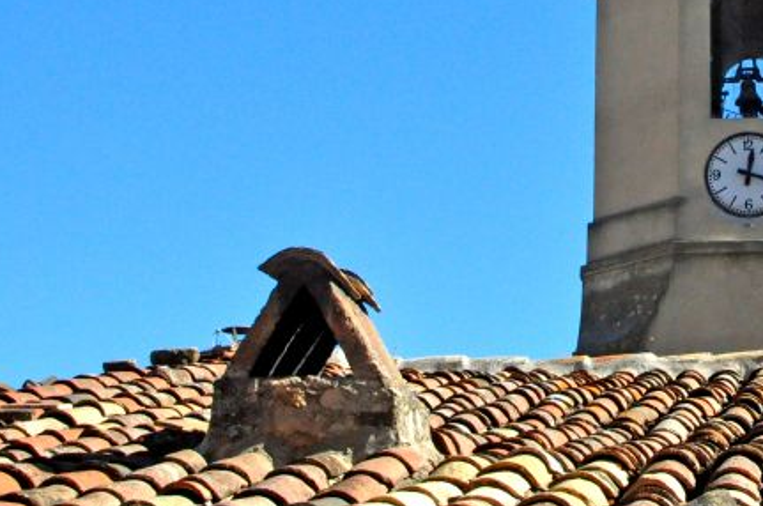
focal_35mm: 114
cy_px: 27
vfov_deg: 11.9
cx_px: 736
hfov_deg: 17.6
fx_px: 2413
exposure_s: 1/1000
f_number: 16
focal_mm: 32
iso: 2000
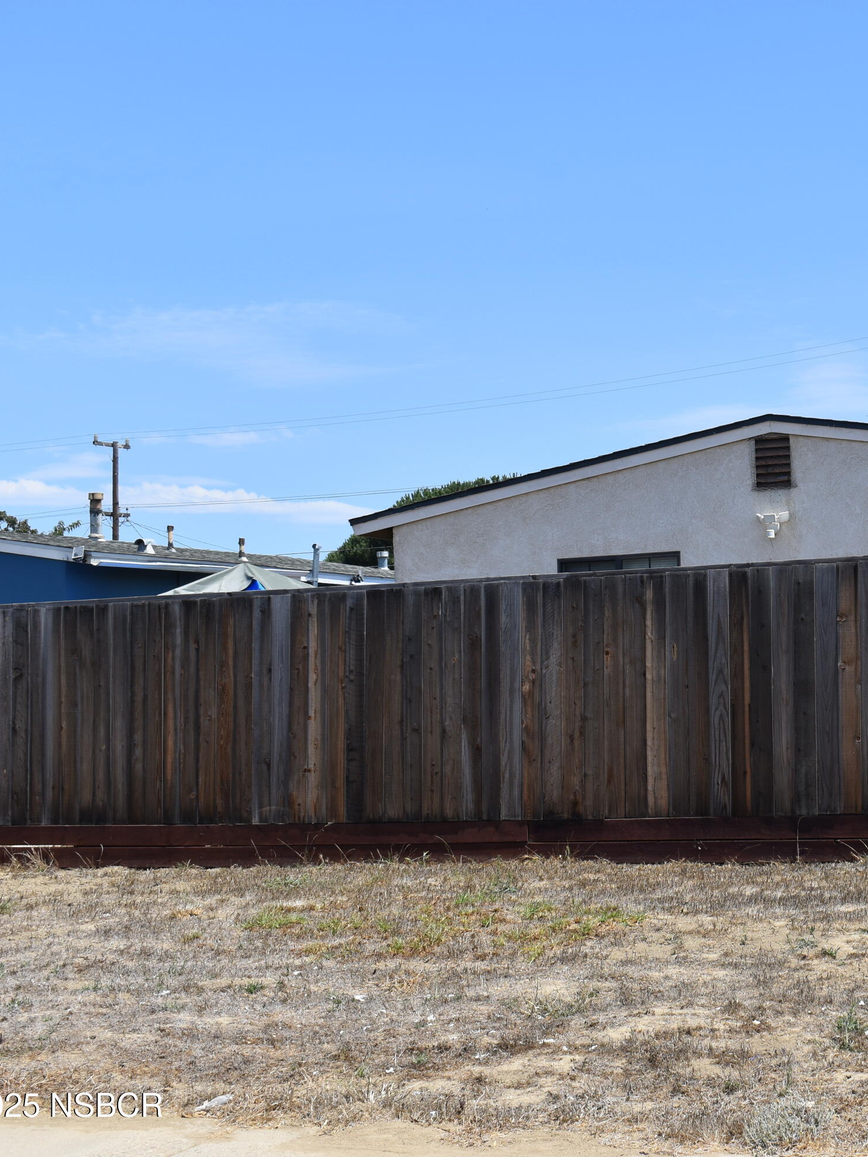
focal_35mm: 61
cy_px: 576
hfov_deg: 23.3
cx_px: 814
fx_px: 2039
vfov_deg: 31.7
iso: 100
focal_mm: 28
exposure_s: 1/250
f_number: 8
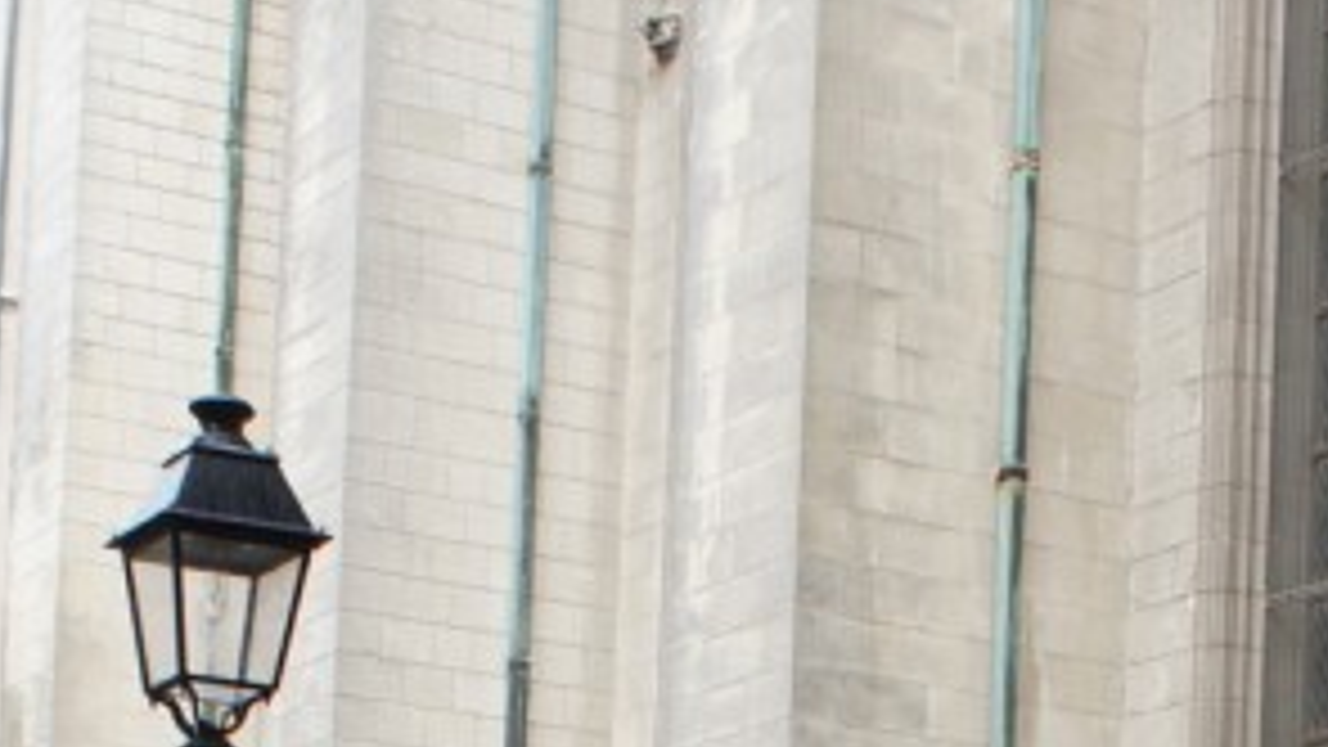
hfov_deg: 19.5
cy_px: 1498
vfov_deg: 10.3
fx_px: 3839
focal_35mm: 109
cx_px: 990
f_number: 4
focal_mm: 20
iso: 100
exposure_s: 1/160
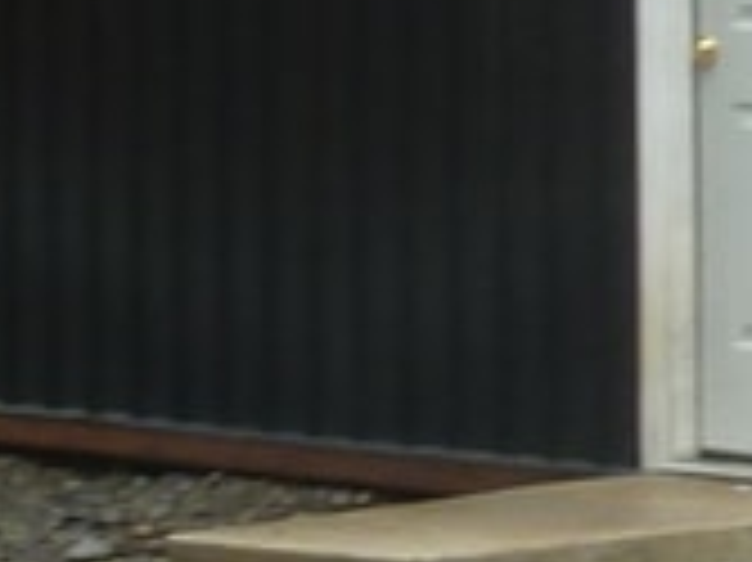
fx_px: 10919
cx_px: 1713
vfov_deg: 2.9
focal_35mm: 503
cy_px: -773
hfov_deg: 3.9
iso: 100
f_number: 4
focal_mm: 10.3
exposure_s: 1/40
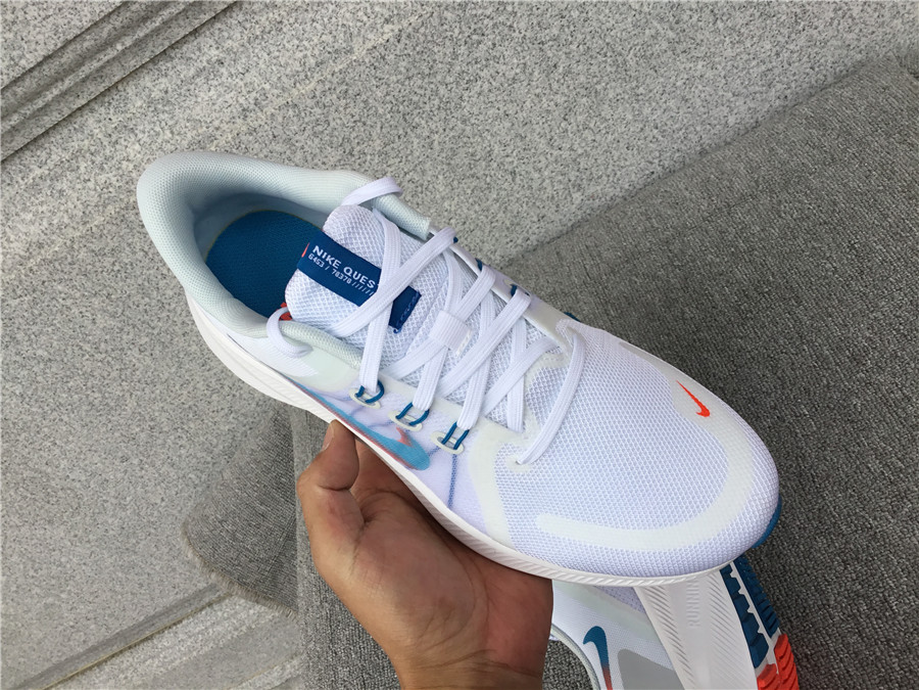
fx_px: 823
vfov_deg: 45.4
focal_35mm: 31
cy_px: 345
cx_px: 460
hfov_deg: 58.4
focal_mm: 3.3
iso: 25
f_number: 2.4
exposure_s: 1/156
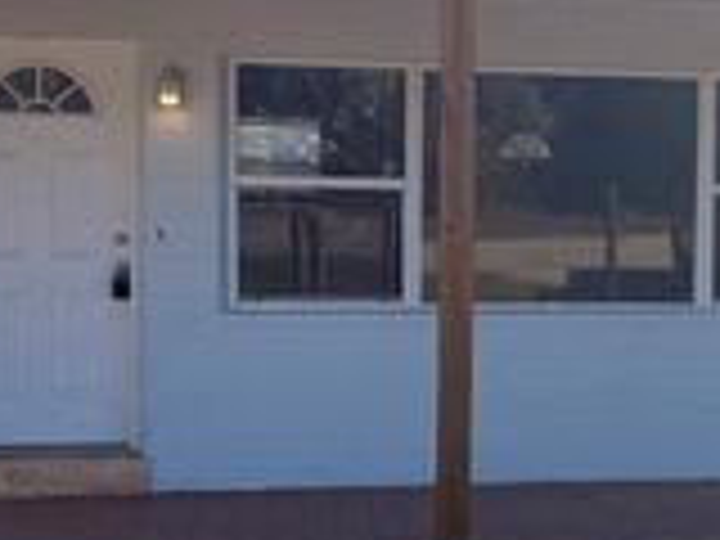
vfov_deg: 18.2
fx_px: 1685
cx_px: 634
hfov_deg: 23.5
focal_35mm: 81
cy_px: 263
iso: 50
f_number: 1.6
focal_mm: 5.96
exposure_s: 1/1706
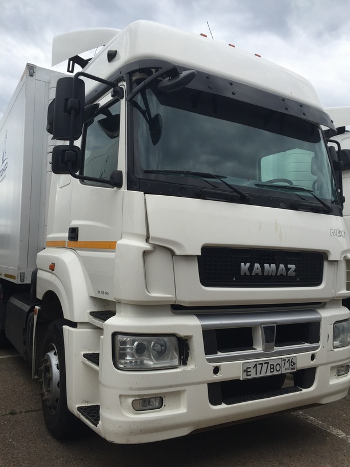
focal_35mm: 29
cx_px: 175
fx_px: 391
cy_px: 234
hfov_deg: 48.2
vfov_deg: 61.7
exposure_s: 1/1522
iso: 32
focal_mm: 4.15
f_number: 2.2
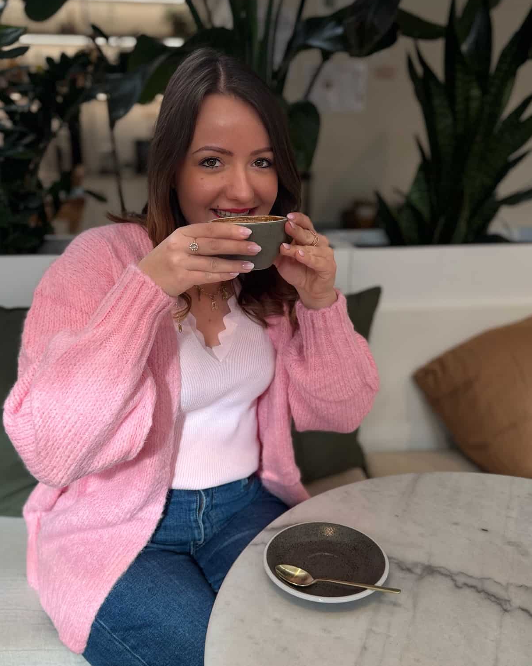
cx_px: 262
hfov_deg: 45.8
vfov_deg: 55.7
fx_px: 630
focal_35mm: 32
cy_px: 327
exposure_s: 1/294
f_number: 1.78
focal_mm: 6.76
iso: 80
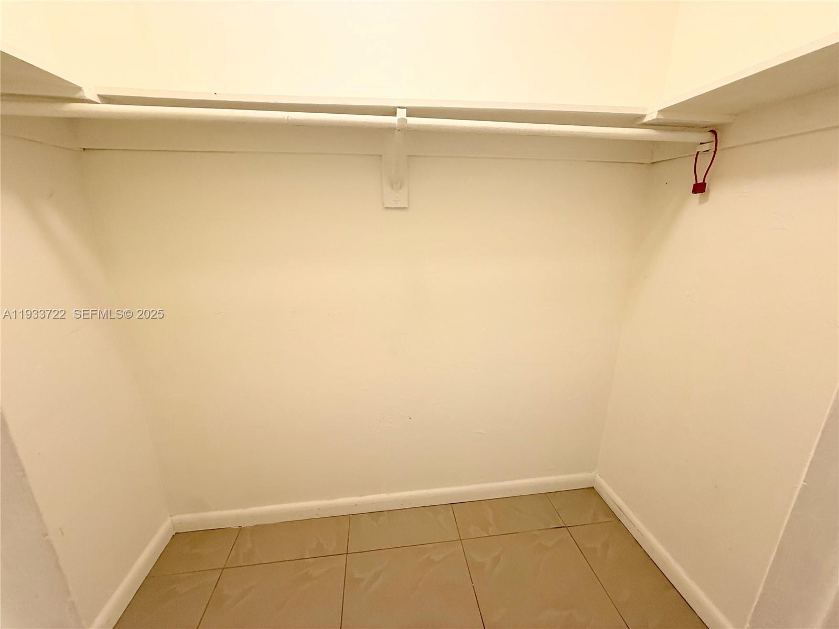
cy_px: 314
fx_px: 339
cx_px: 420
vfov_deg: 85.7
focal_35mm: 14
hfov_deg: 102.1
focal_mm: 2.22
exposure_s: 1/60
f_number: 2.2
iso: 200
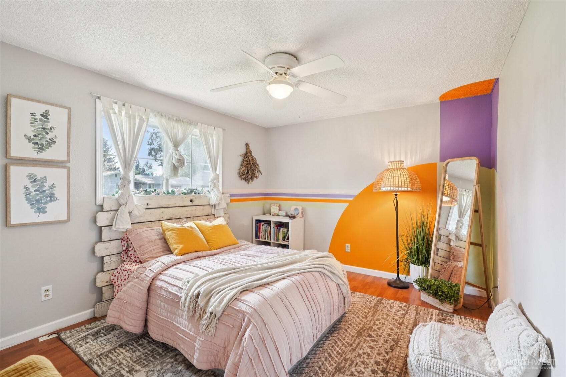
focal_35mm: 16
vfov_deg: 73.7
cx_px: 283
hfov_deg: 96.7
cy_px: 188
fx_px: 252
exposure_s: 1/15
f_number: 8
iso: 400
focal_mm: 16
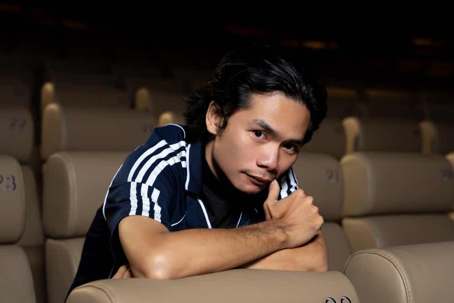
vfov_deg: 19.5
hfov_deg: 28.8
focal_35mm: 70
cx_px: 227
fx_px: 883
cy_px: 152
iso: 320
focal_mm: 70
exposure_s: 1/100
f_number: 5
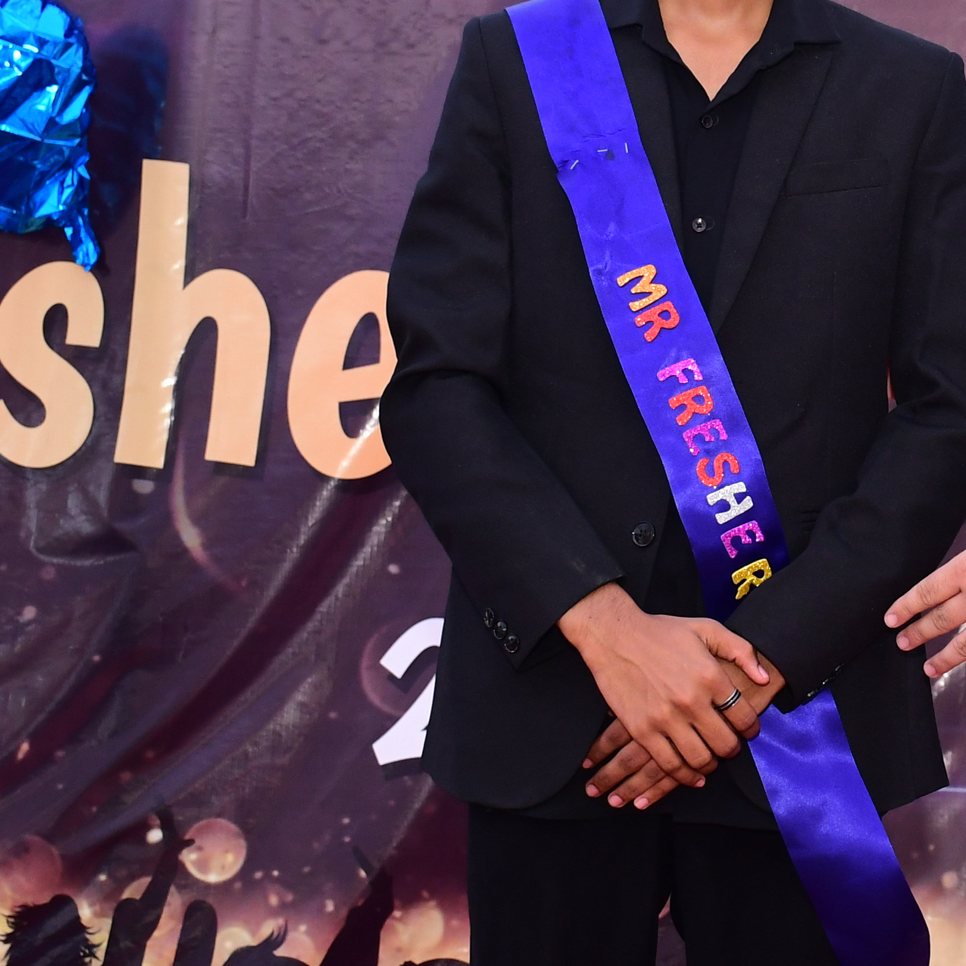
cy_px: 260
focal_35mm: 108
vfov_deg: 16.1
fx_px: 3410
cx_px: 1012
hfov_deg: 15.8
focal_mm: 27
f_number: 5.6
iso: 800
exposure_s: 1/125
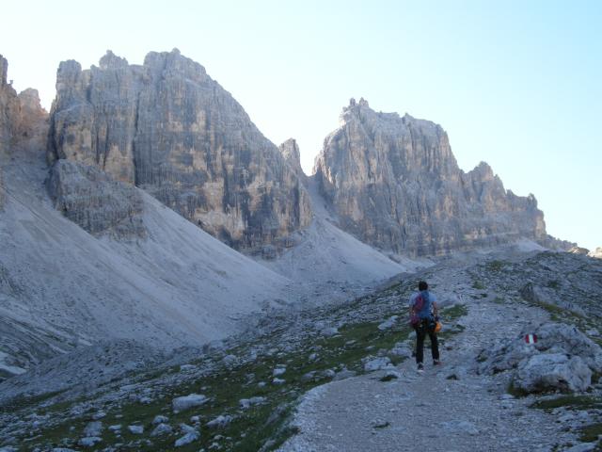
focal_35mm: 54
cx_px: 301
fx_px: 939
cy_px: 226
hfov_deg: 35.5
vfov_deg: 27.0
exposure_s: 1/169
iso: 64
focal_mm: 11.5
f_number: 3.4
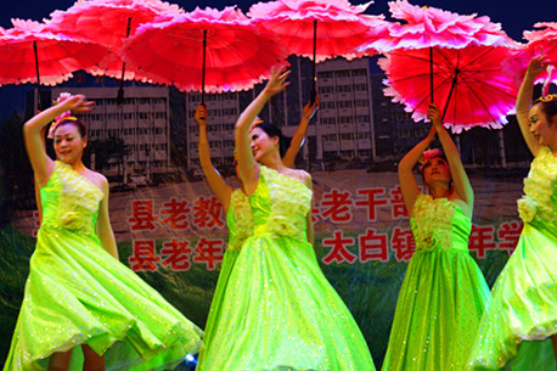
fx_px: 1776
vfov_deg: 11.9
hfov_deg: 17.7
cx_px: 134
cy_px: 125
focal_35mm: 115
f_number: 4
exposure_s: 1/80
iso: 125
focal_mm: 45
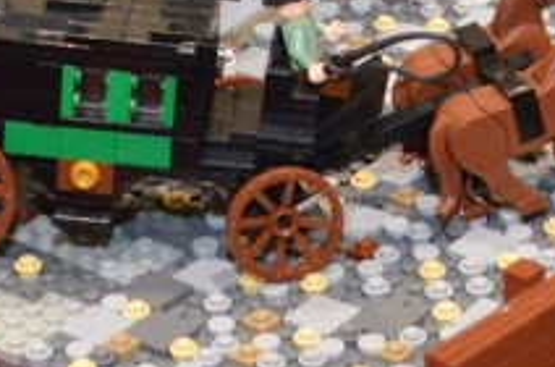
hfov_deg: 11.2
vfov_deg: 7.2
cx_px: 225
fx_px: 2828
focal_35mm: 184
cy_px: -322
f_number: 4.2
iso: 3200
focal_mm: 26
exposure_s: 1/60
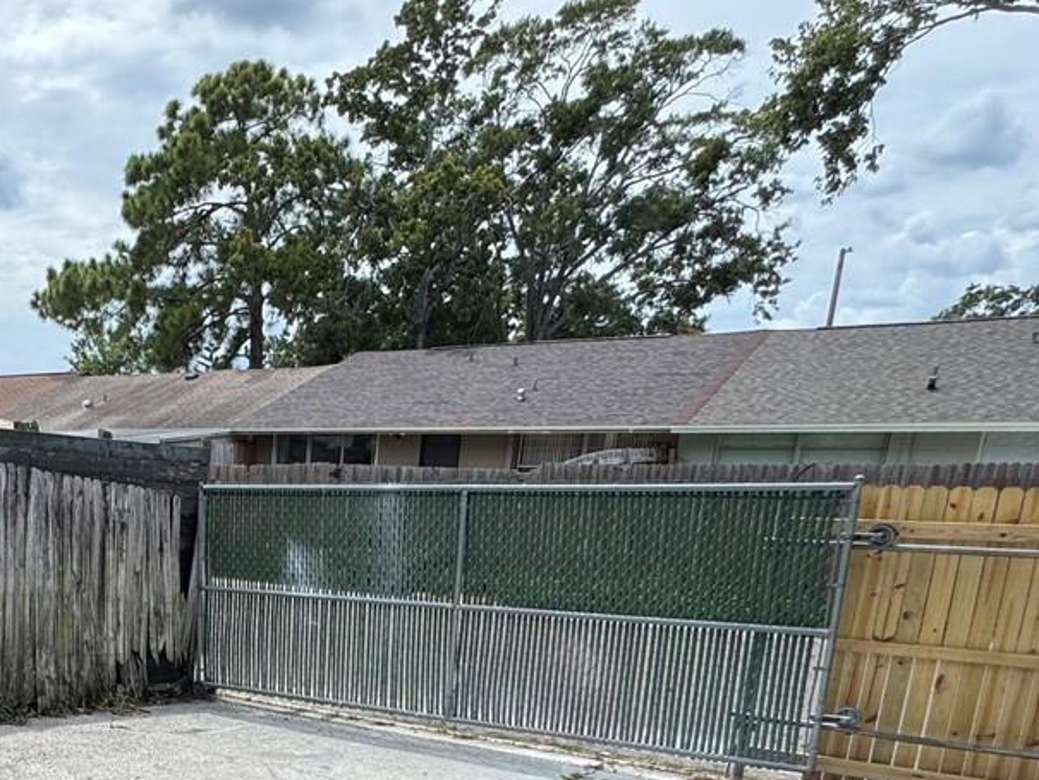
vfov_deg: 35.4
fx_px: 1111
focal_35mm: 37
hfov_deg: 43.8
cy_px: 763
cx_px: 29
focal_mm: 2.22
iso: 50
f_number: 2.2
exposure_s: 1/1346
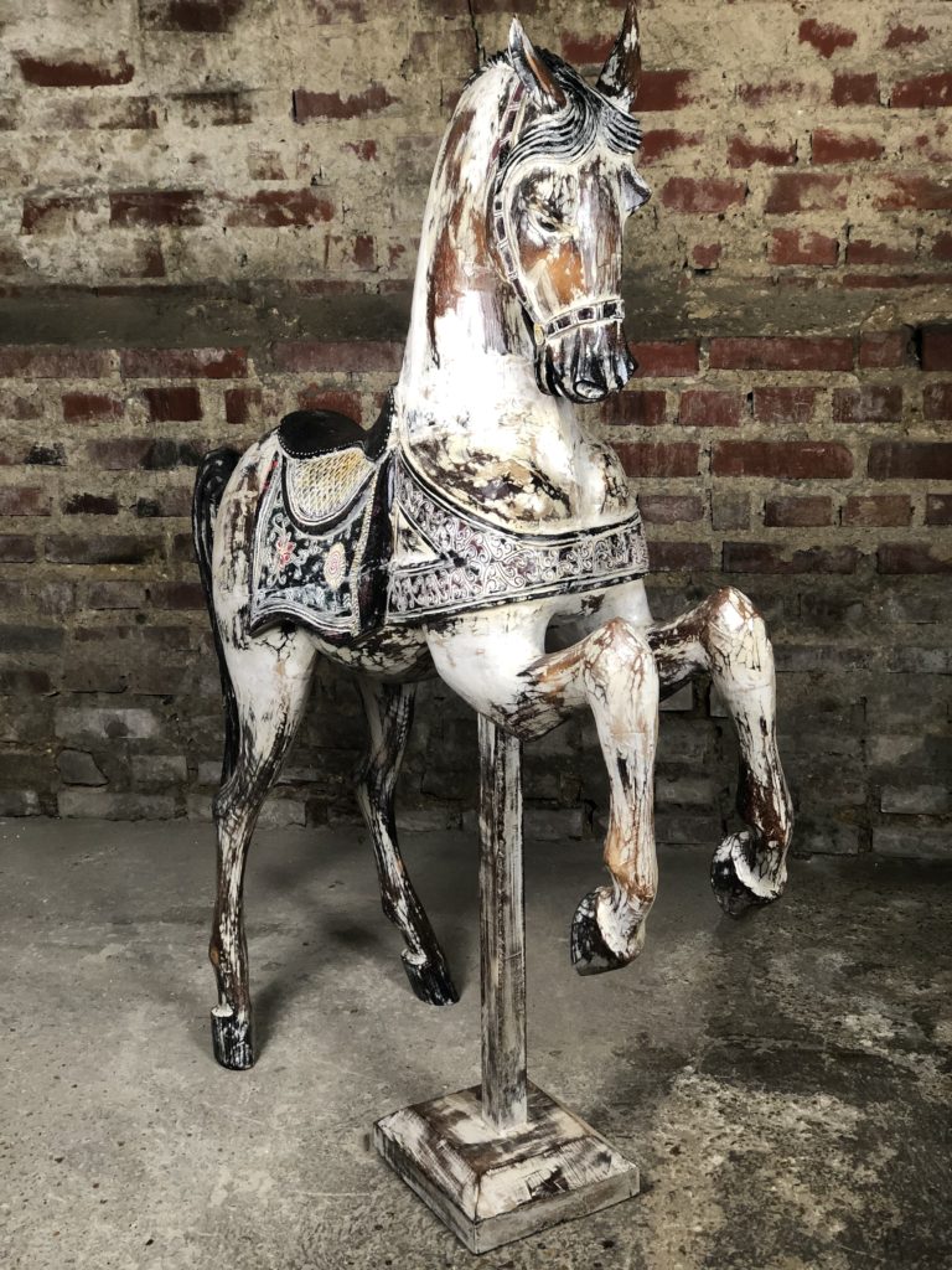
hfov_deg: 28.0
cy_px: 635
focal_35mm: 52
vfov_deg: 36.8
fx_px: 1907
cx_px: 476
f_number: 2.4
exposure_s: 1/33
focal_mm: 6
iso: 100
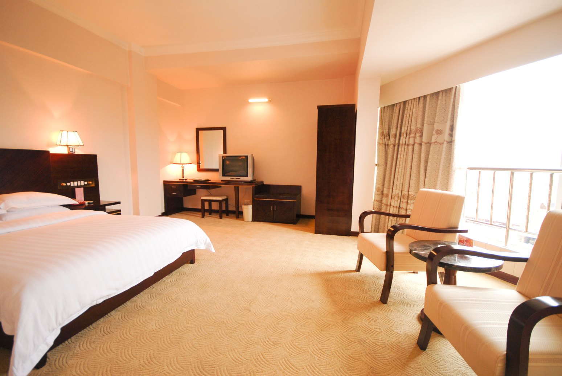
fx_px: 234
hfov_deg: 100.3
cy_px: 188
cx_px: 281
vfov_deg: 77.5
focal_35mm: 15
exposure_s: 1/8
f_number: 4
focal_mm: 10
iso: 100
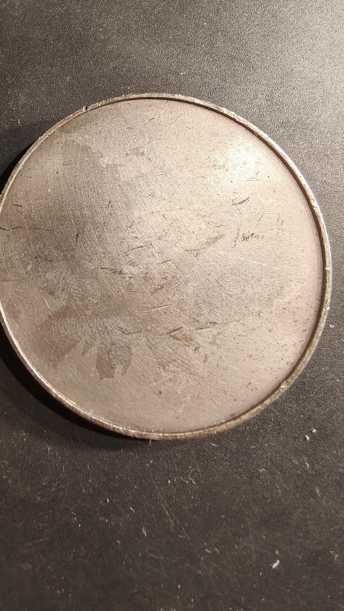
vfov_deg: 71.9
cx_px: 150
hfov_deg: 44.3
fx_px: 422
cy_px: 300
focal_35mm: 26
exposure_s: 1/96.7
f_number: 2
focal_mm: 2.32
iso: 160
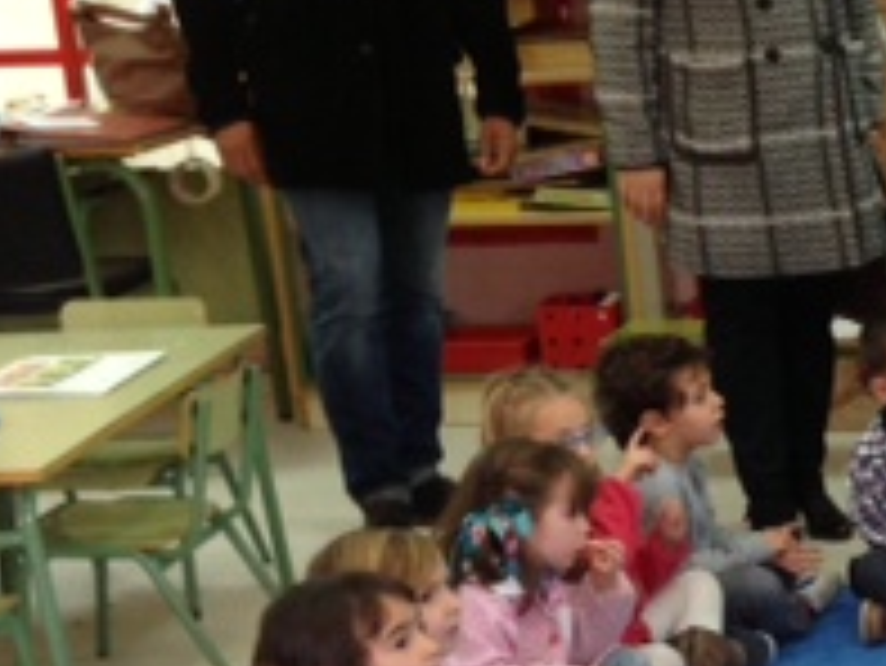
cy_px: 580
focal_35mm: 107
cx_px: 1381
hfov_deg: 16.5
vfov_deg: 13.7
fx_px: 2740
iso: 100
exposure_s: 1/20
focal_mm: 4.13
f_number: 2.4
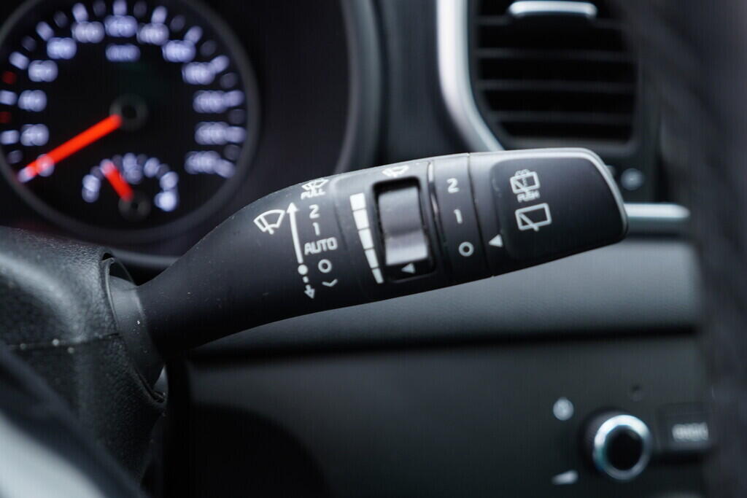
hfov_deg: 53.1
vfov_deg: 36.9
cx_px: 374
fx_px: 747
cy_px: 249
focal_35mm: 36
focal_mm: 24
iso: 320
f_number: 2.8
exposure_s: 1/40
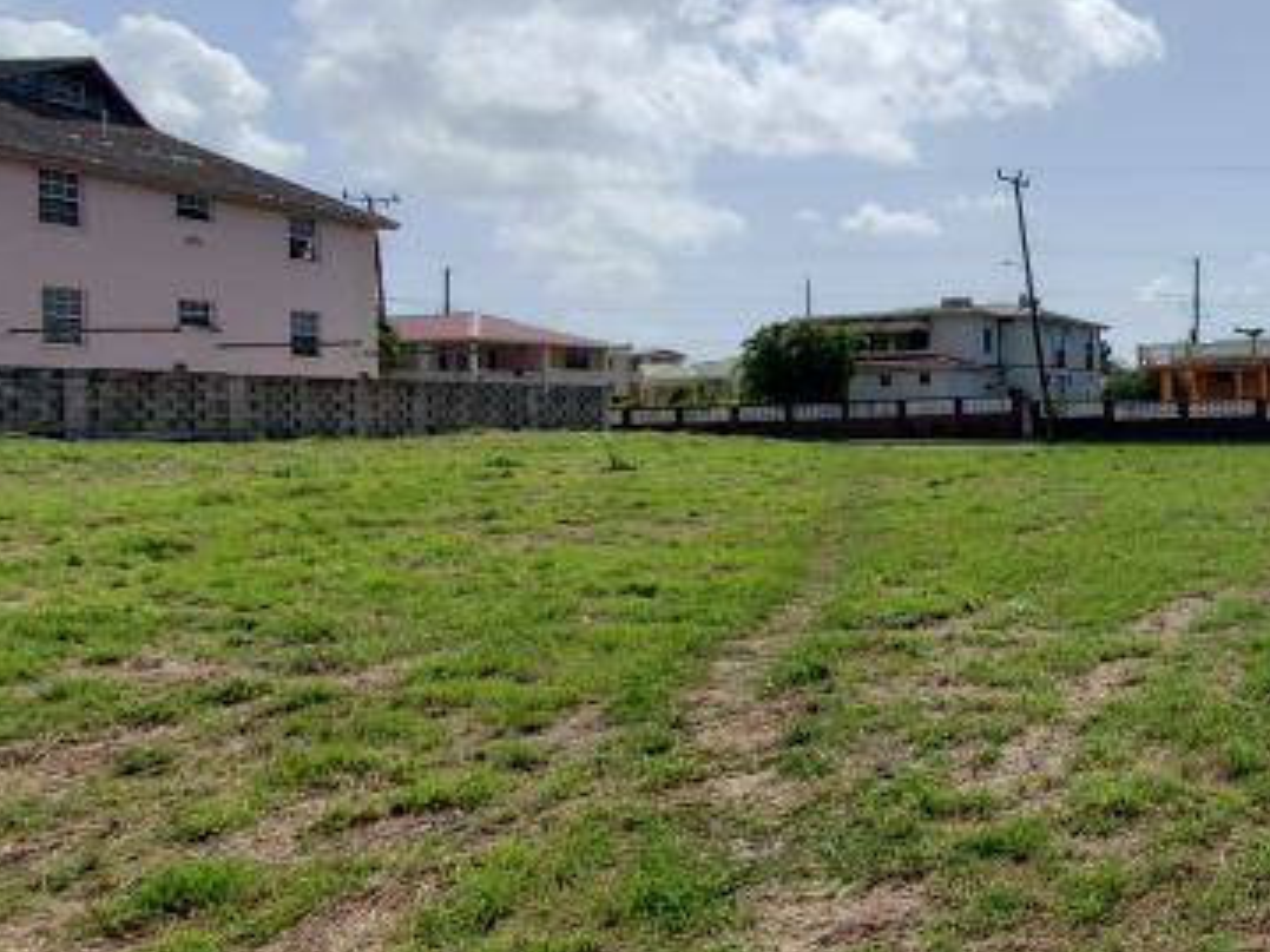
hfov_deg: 48.1
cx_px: 1330
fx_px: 1064
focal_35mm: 29
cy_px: 407
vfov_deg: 48.1
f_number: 2.2
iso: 50
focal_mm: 1.8
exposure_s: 1/2377
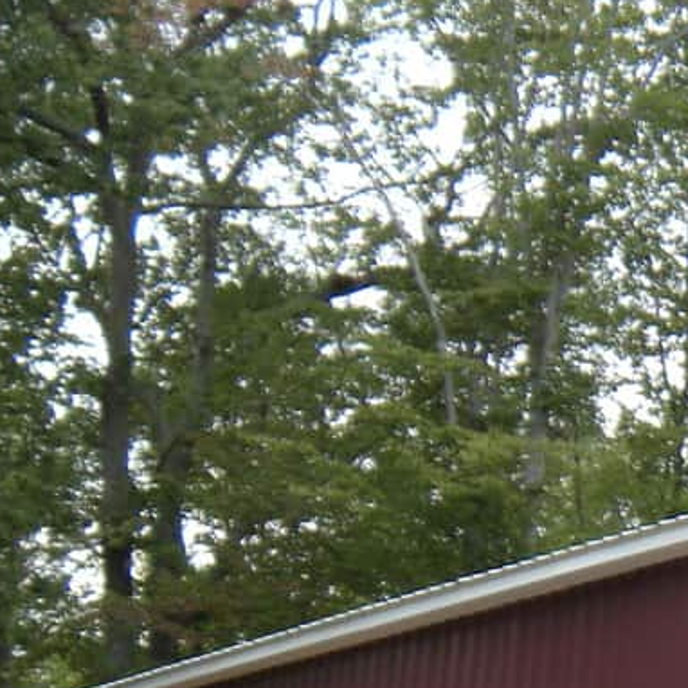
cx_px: 1098
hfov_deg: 14.7
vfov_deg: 15.8
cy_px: 690
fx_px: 2429
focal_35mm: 108
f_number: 3.8
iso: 64
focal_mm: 5.9
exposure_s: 1/86.5
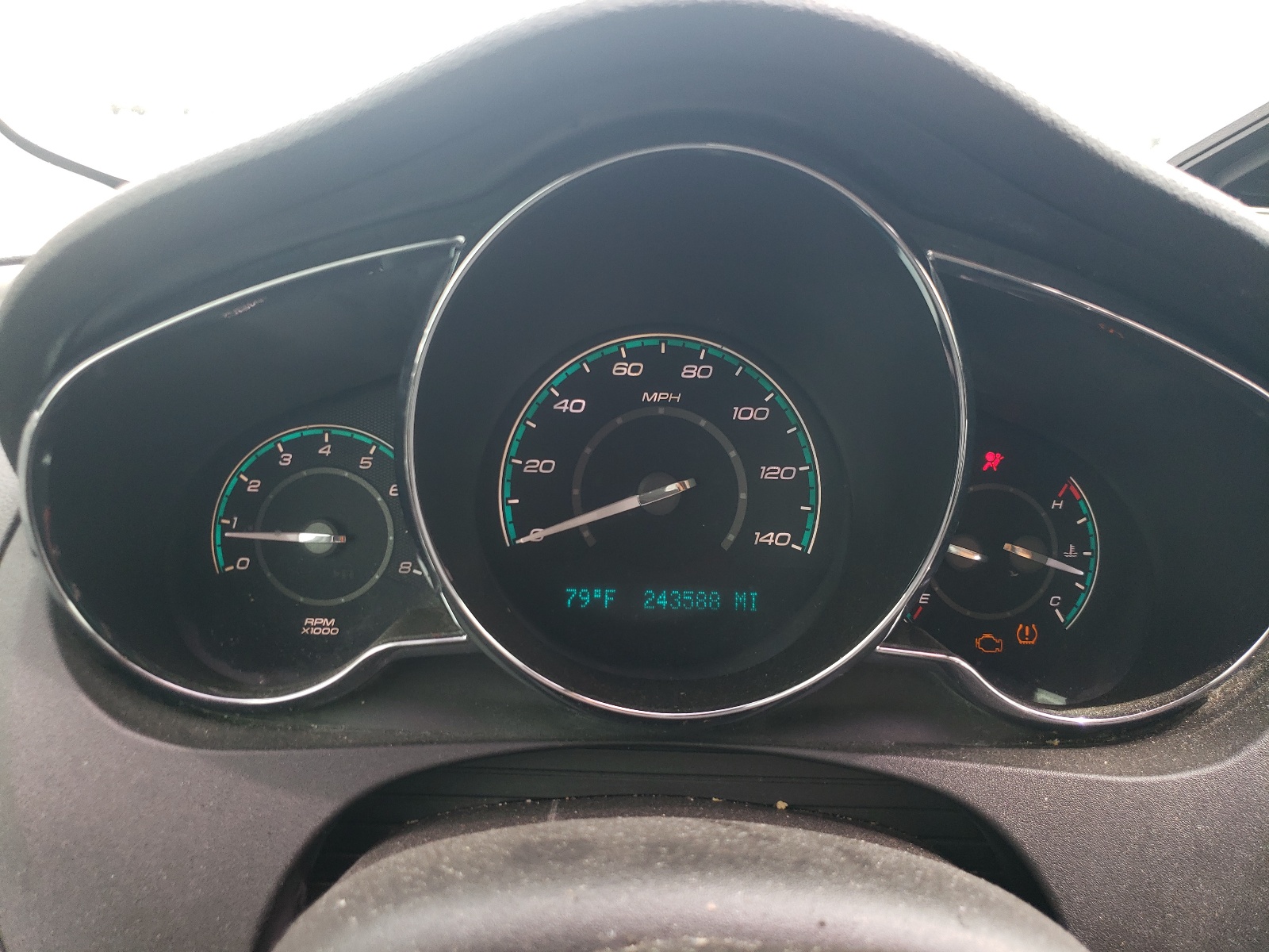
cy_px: 476
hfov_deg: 67.3
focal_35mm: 26
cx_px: 634
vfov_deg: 53.1
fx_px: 953
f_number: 1.5
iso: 50
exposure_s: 1/122
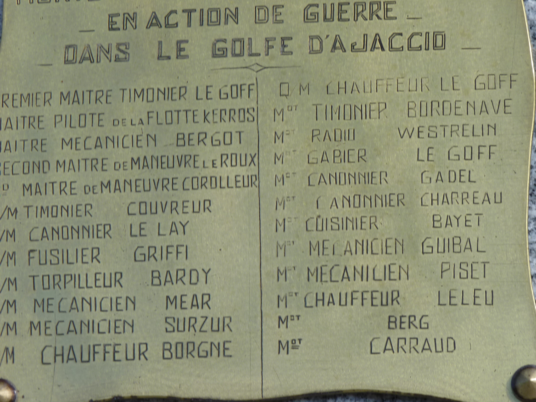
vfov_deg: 6.4
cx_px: 268
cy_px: 201
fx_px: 3592
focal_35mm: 232
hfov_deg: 8.5
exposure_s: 1/250
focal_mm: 41.2
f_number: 5.6
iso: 80
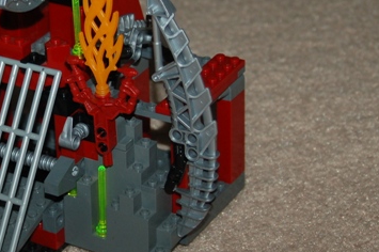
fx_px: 1536
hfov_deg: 13.9
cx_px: 23
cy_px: 90
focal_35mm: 146
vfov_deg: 9.4
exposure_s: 1/60
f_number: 4.8
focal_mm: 46
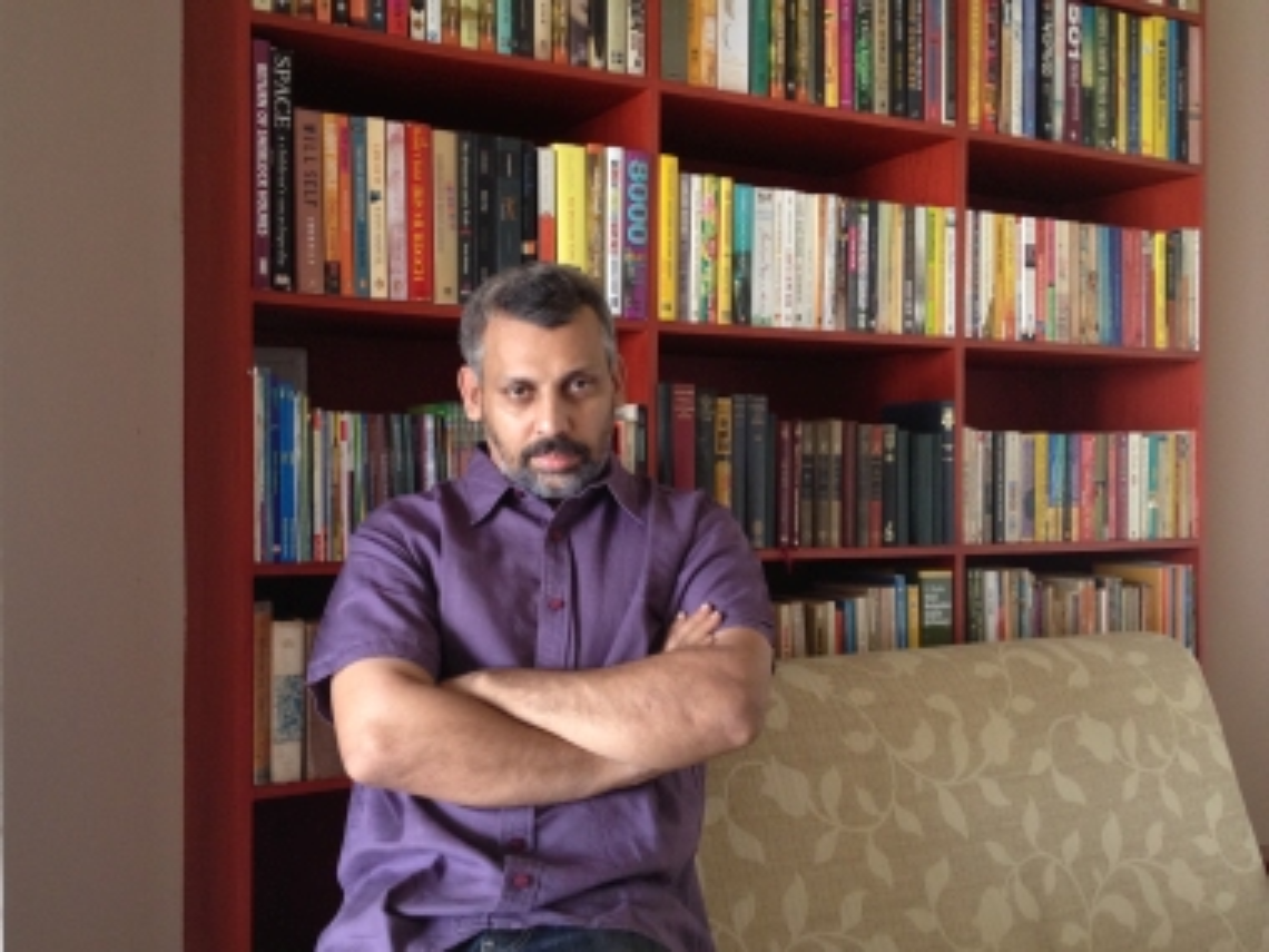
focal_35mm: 35
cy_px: 476
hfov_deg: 52.6
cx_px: 634
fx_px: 1283
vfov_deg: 40.7
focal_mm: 4.28
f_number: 2.4
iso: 125
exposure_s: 1/20
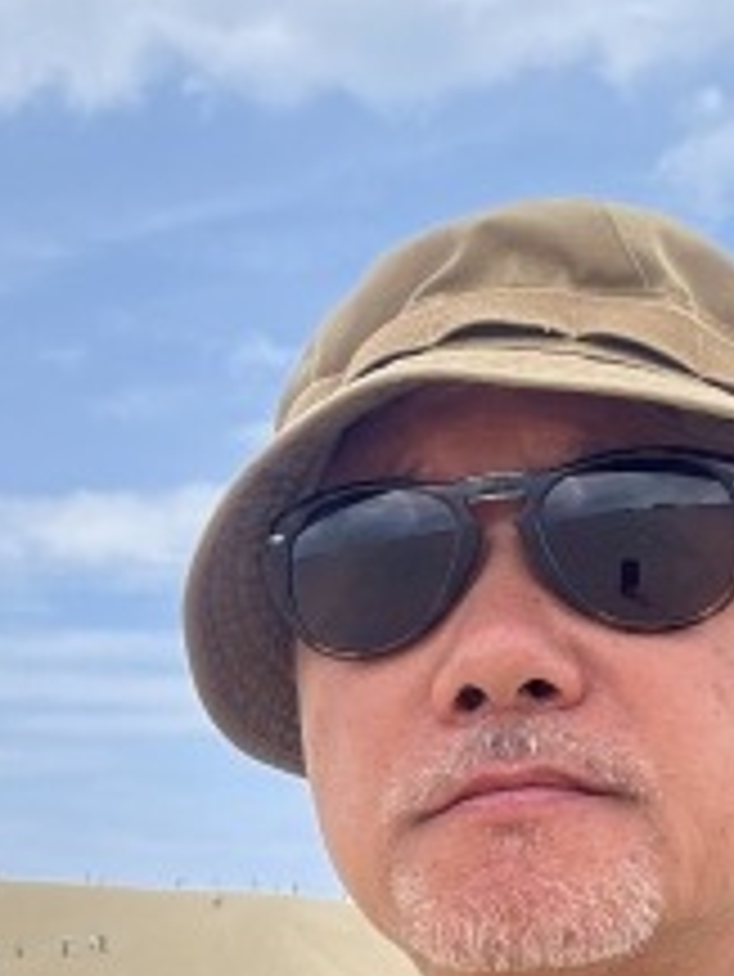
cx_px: 209
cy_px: 729
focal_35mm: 69
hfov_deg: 21.2
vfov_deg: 27.8
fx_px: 1949
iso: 32
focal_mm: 2.71
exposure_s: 1/520
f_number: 2.2
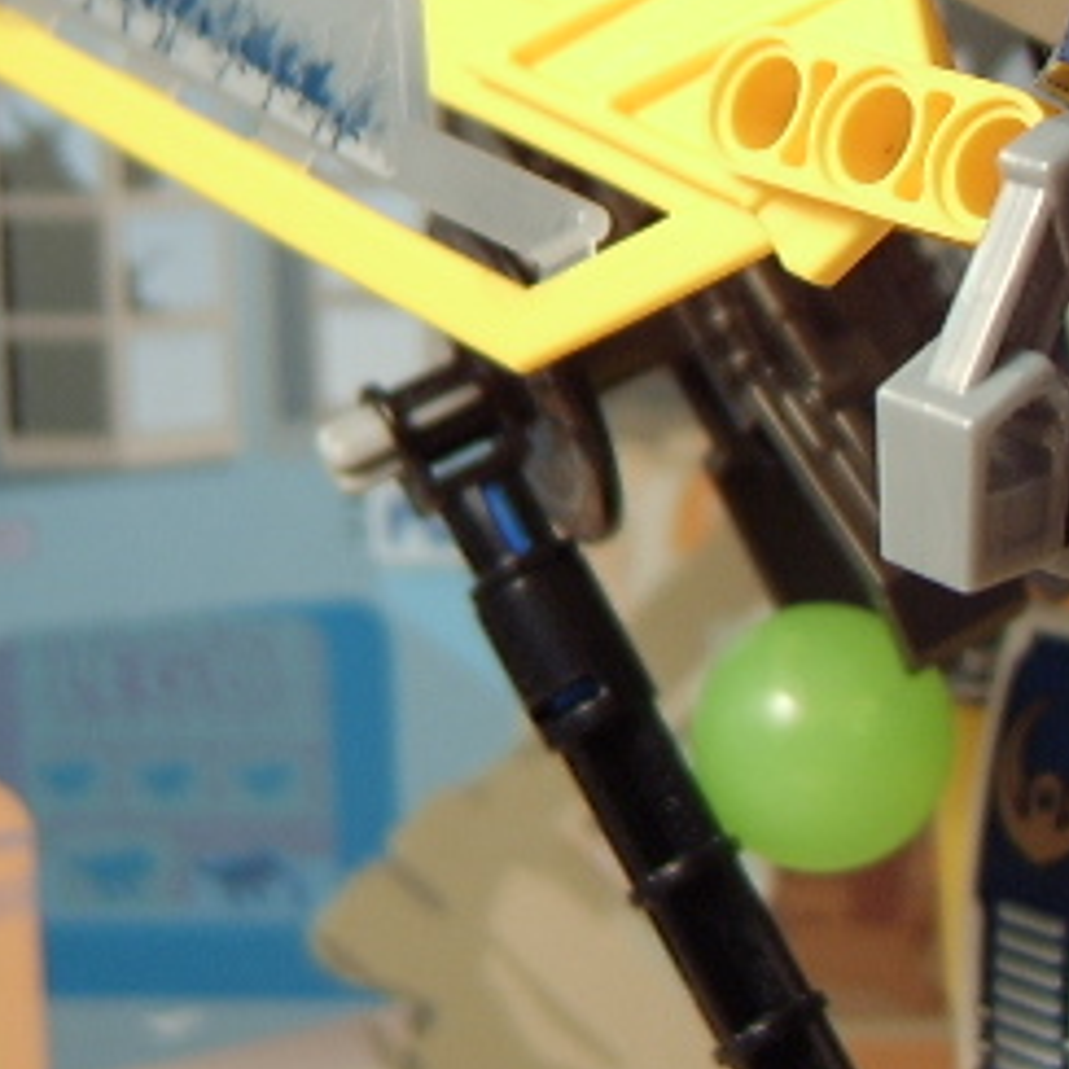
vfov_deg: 23.4
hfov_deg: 23.0
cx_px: 1069
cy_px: 110
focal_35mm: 72
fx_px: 2516
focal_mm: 8.13
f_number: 2.7
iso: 100
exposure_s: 1/23
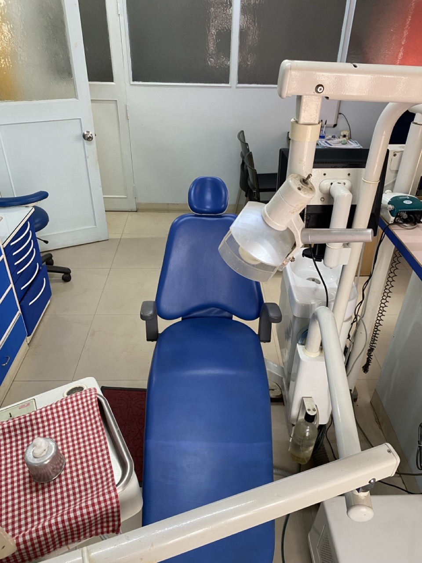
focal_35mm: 26
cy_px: 282
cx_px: 211
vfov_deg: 67.3
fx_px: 423
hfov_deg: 53.1
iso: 125
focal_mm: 4.25
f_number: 1.8
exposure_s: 1/50
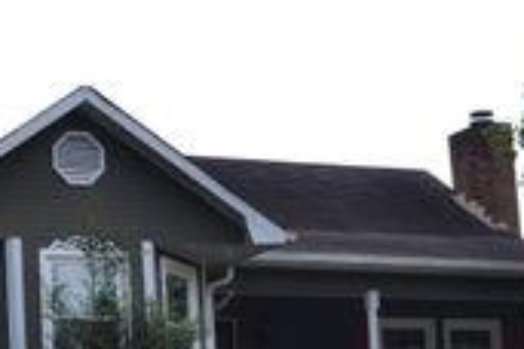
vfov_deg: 12.8
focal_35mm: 105
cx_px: 202
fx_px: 1528
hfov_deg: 19.4
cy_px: 369
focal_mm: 24
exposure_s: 1/200
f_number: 6.3
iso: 100
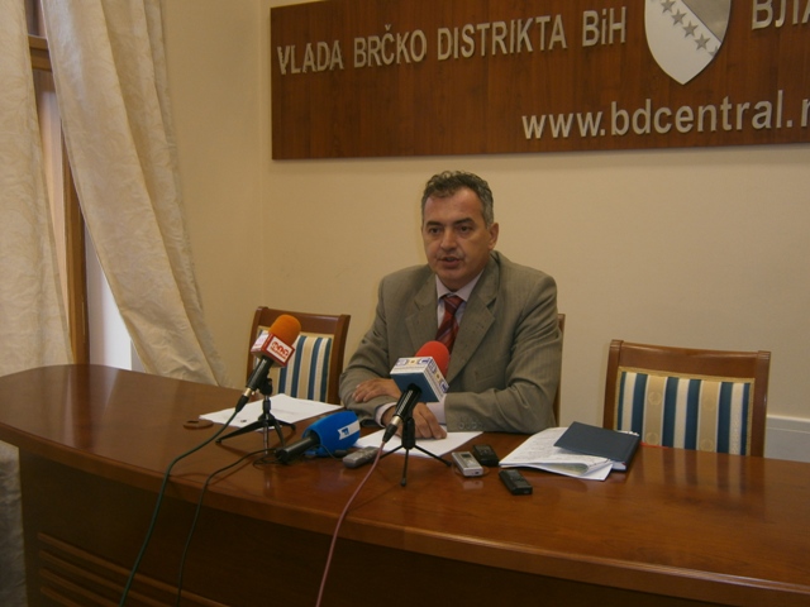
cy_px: 304
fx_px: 842
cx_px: 405
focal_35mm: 36
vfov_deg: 39.7
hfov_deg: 51.4
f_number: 3.1
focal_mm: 6.4
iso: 80
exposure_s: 1/40
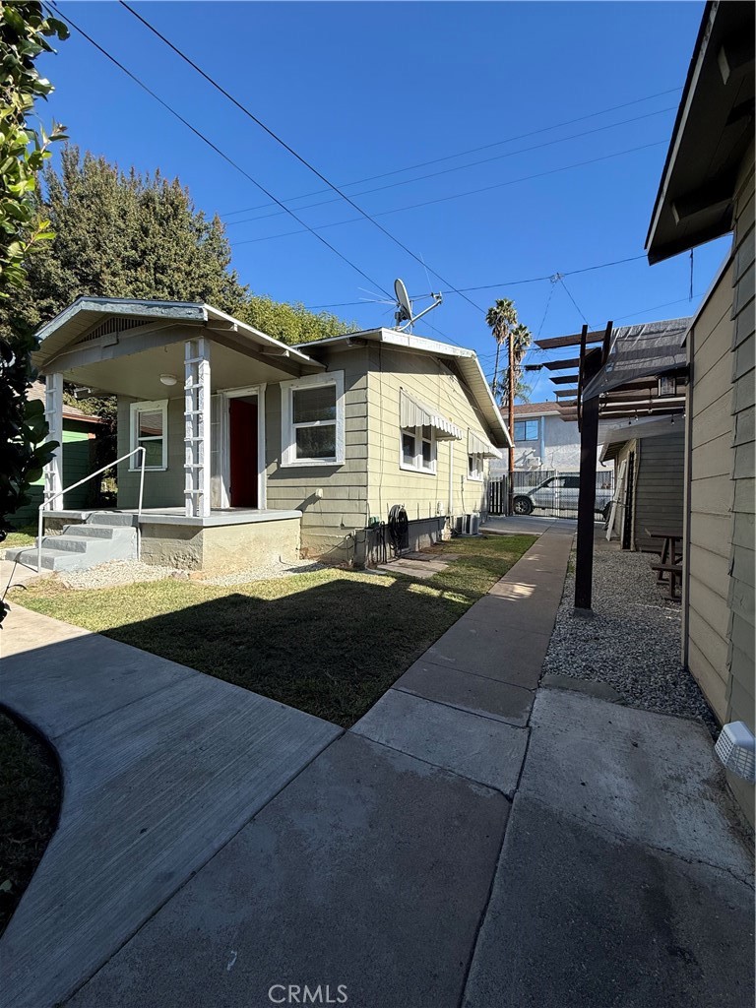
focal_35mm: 14
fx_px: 408
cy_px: 504
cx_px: 378
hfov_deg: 85.7
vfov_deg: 102.1
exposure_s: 1/1613
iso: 50
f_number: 2.2
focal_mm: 2.22
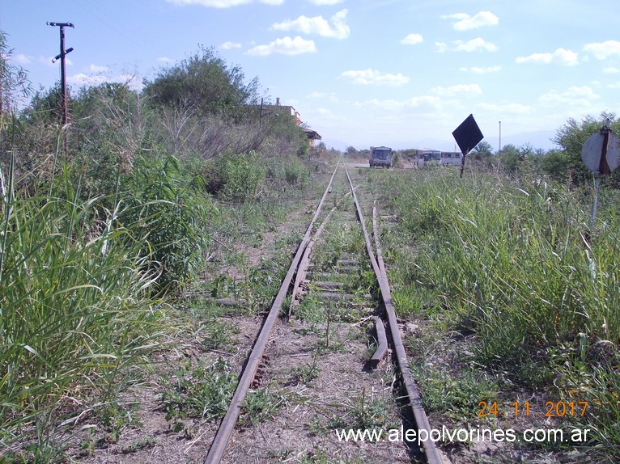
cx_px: 310
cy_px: 232
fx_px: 680
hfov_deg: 49.0
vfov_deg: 37.7
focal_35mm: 38
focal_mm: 5.3
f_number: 6.2
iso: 80
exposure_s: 1/250
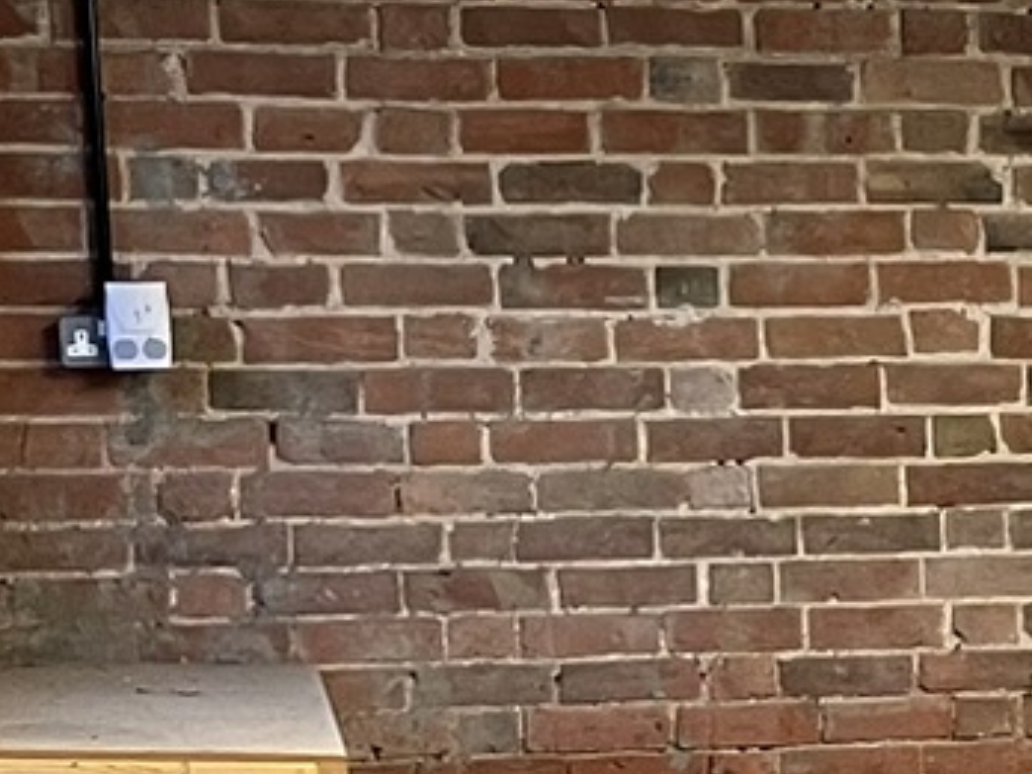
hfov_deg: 11.0
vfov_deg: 9.6
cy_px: 768
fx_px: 4561
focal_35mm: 153
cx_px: 2432
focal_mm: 5.1
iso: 125
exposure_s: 1/50
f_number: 1.6
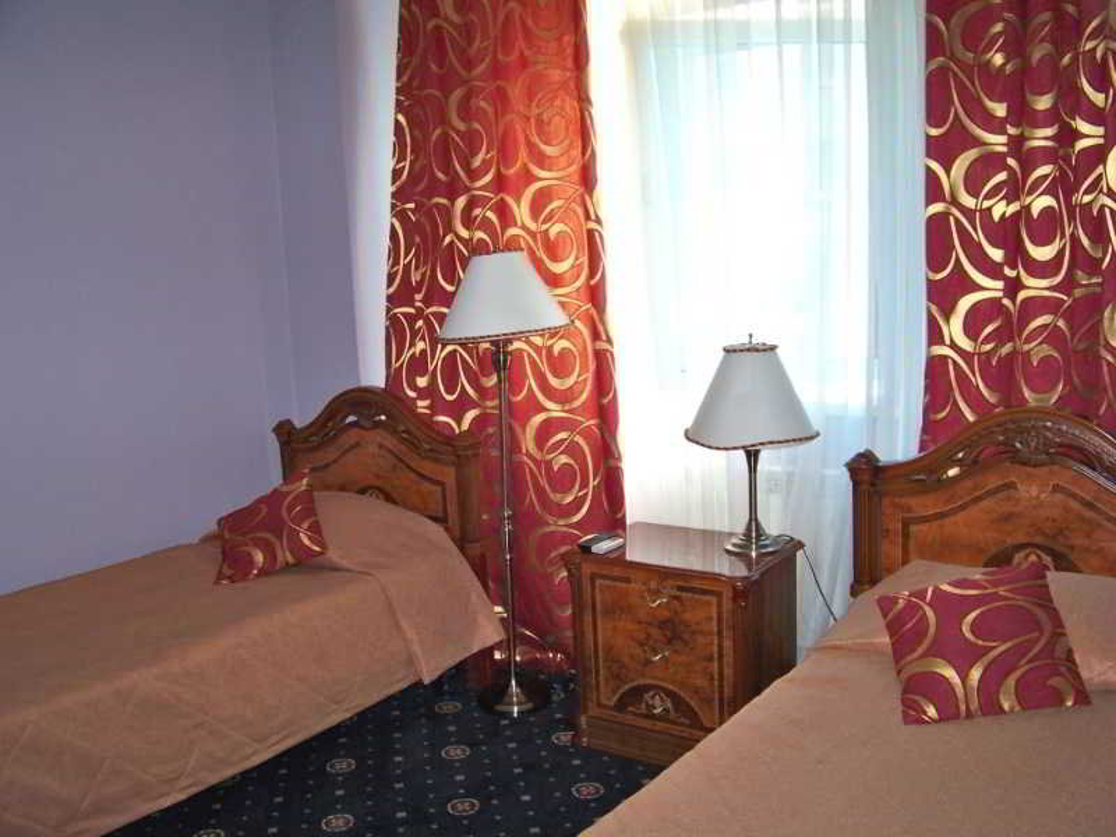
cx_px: 558
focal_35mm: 33
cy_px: 418
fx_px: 1064
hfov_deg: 55.4
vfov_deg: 42.9
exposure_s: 1/30
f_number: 2.8
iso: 200
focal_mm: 5.85
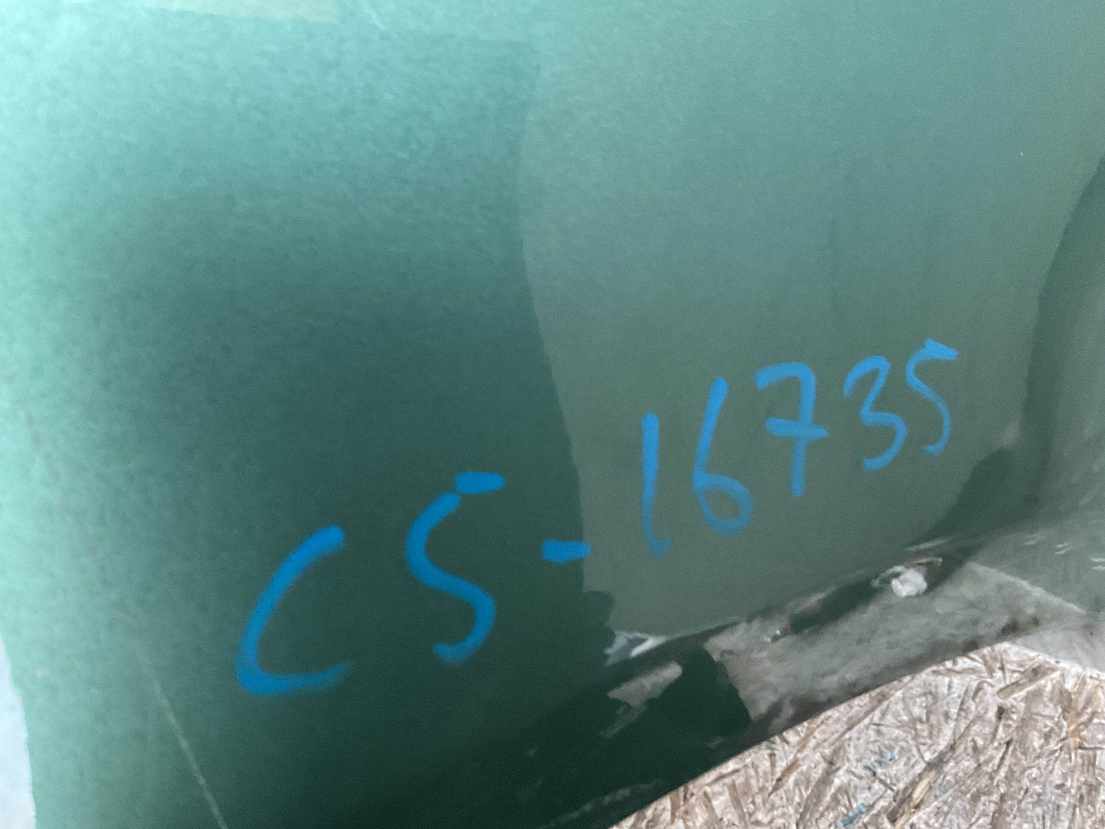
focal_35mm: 29
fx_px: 926
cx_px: 552
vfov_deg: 48.2
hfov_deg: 61.7
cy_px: 414
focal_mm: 3
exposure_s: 1/33
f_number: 1.8
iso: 320
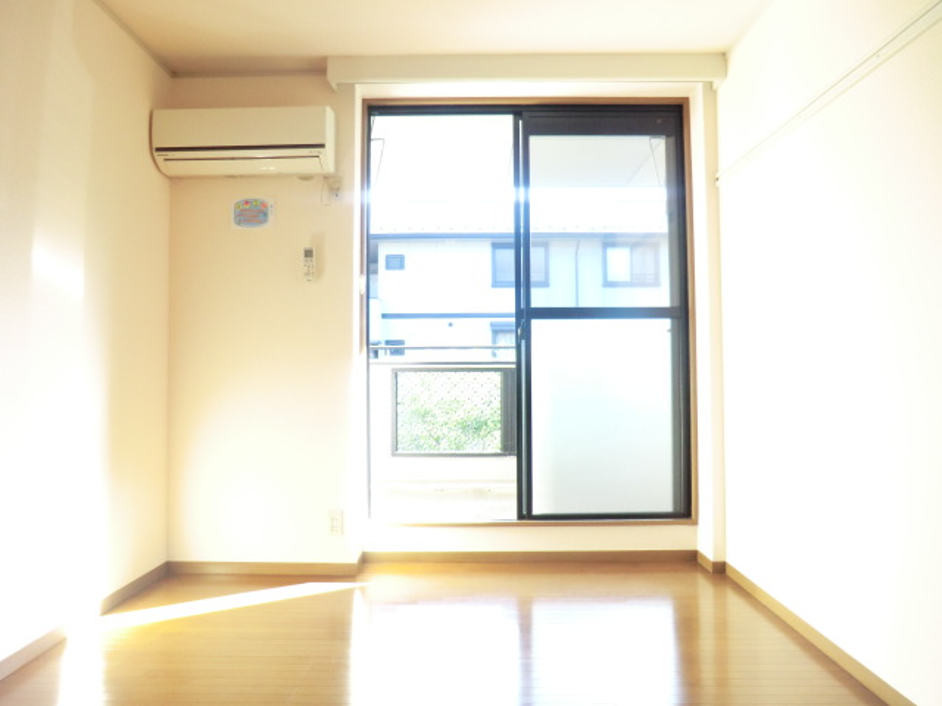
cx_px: 471
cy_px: 353
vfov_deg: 56.8
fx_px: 653
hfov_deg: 71.6
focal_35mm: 24
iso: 250
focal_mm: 4.3
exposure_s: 1/60
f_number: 3.2
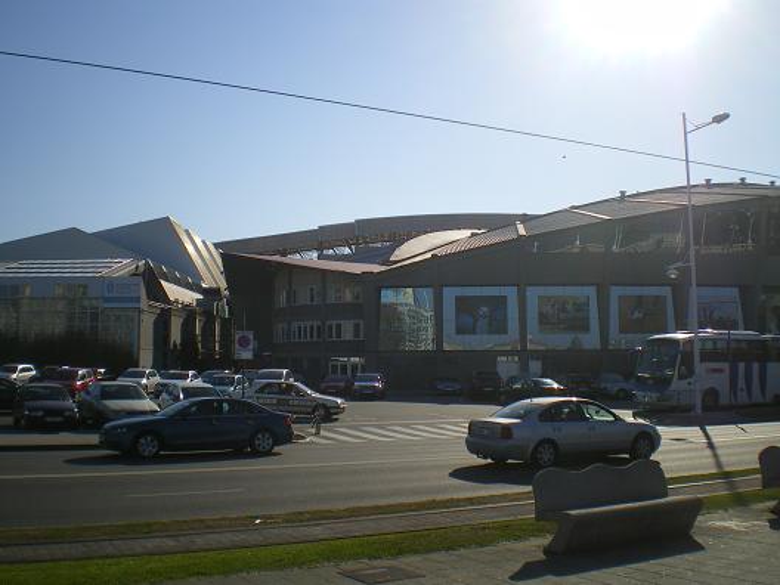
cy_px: 292
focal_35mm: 38
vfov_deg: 37.7
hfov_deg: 49.0
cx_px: 390
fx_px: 856
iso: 64
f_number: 4.6
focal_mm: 6.3
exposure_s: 1/800
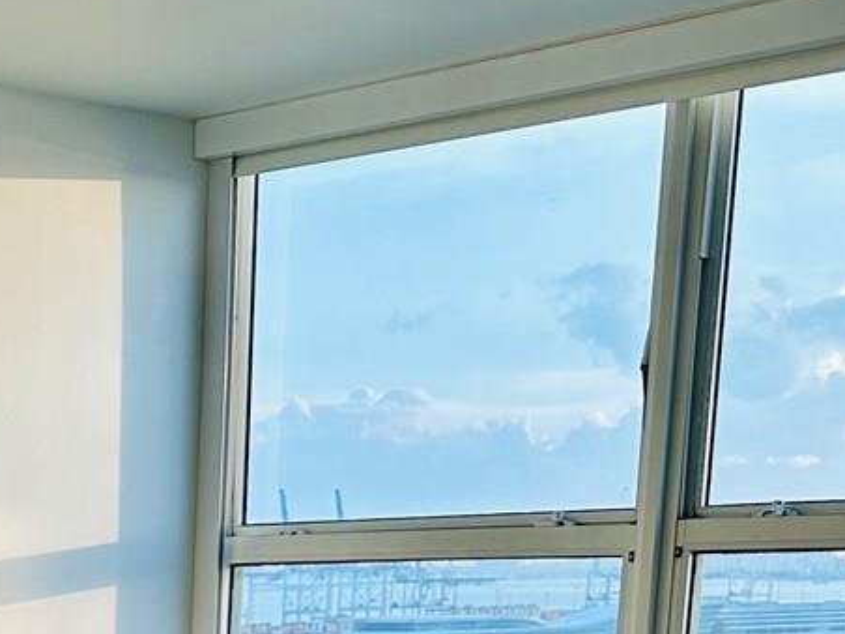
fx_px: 2075
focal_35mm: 85
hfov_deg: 20.9
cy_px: 1098
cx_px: -267
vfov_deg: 15.3
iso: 80
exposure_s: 1/330
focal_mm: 6.86
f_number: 1.78
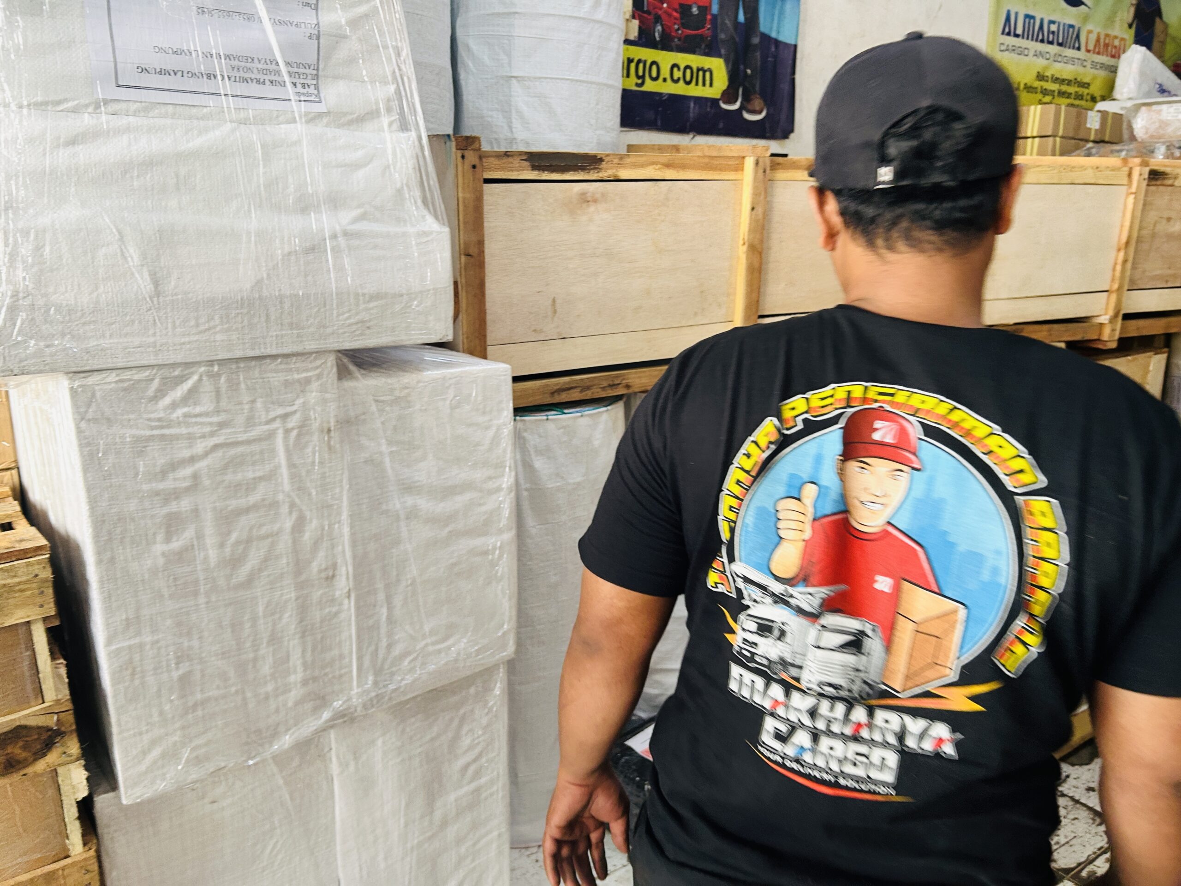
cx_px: 590
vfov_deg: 53.1
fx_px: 887
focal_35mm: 26
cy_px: 443
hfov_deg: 67.3
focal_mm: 5.7
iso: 125
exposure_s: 1/100
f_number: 1.5
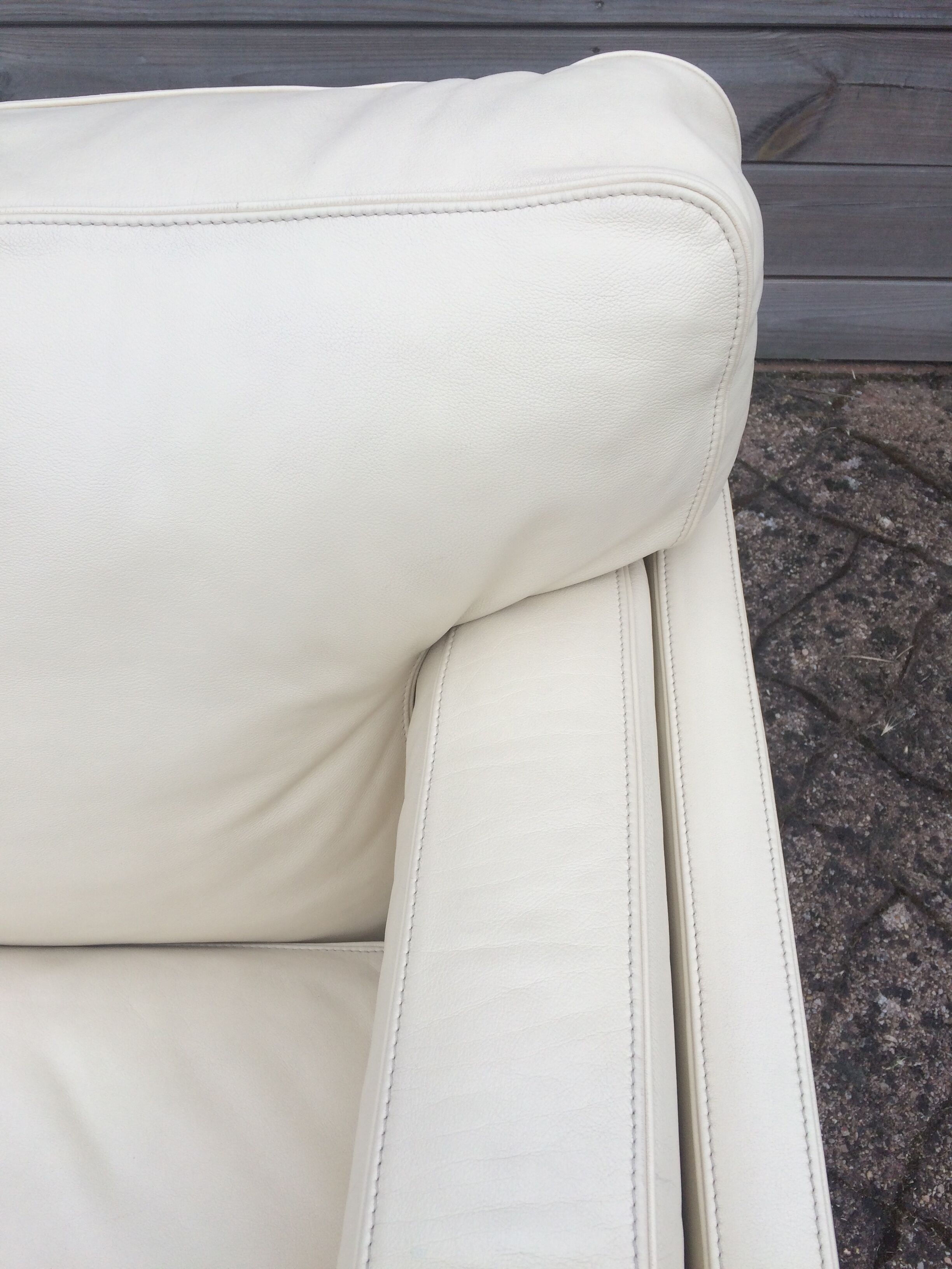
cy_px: 634
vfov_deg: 61.7
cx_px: 476
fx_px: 1063
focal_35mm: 29
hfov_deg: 48.2
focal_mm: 4.15
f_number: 2.2
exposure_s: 1/173
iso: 32
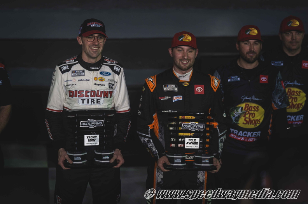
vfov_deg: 9.1
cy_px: 102
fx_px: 1282
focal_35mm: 150
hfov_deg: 13.7
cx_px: 154
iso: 1250
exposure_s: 1/160
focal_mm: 150
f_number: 2.8
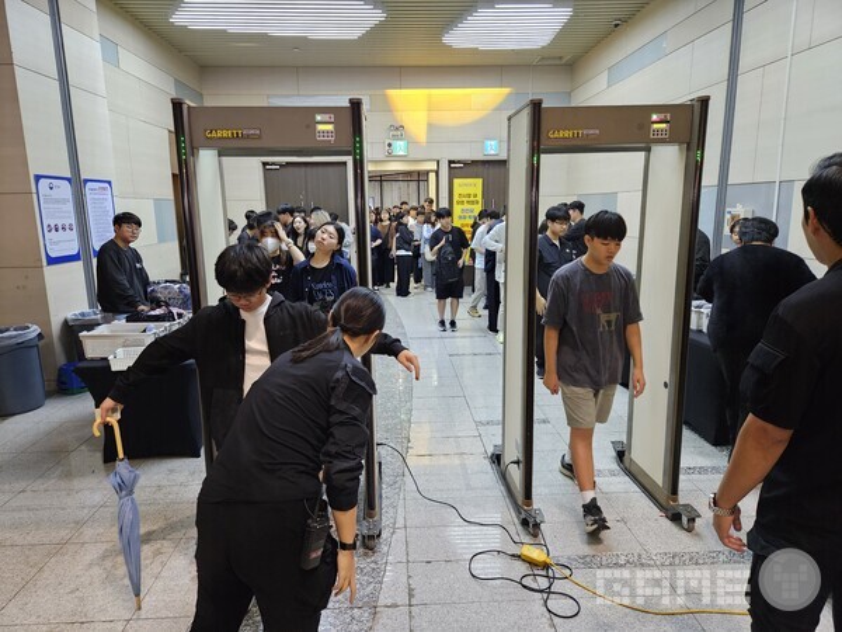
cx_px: 421
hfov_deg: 73.9
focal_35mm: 23
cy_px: 316
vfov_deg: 58.9
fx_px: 559
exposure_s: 1/120
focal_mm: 5.4
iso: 1000
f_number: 1.8
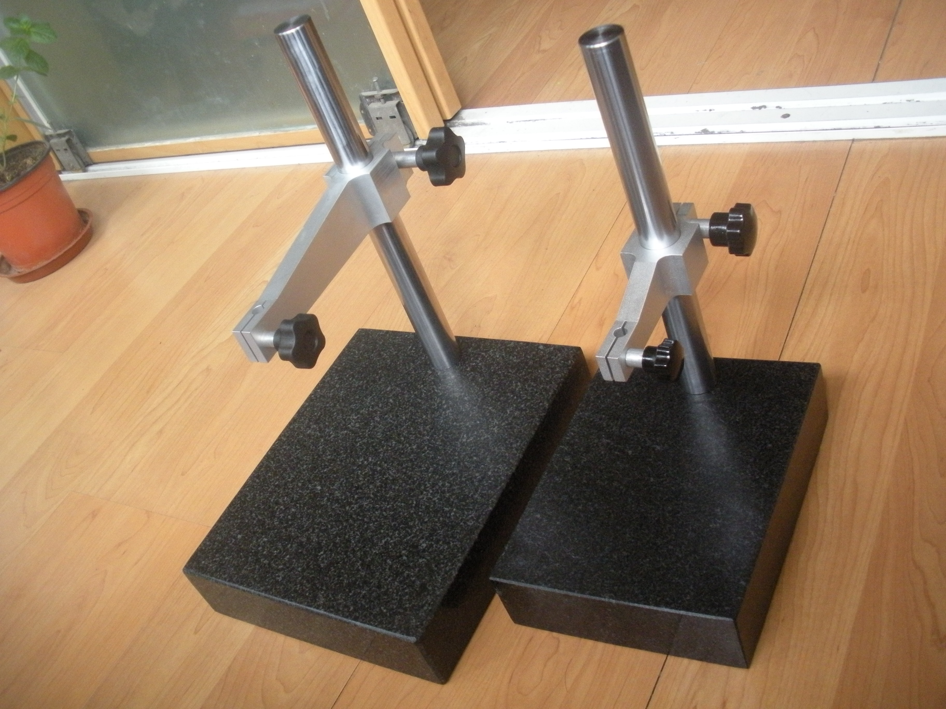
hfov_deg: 51.4
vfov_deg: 39.7
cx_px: 473
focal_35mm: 36
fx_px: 984
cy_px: 354
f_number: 3.5
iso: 400
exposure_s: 1/54
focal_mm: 6.3
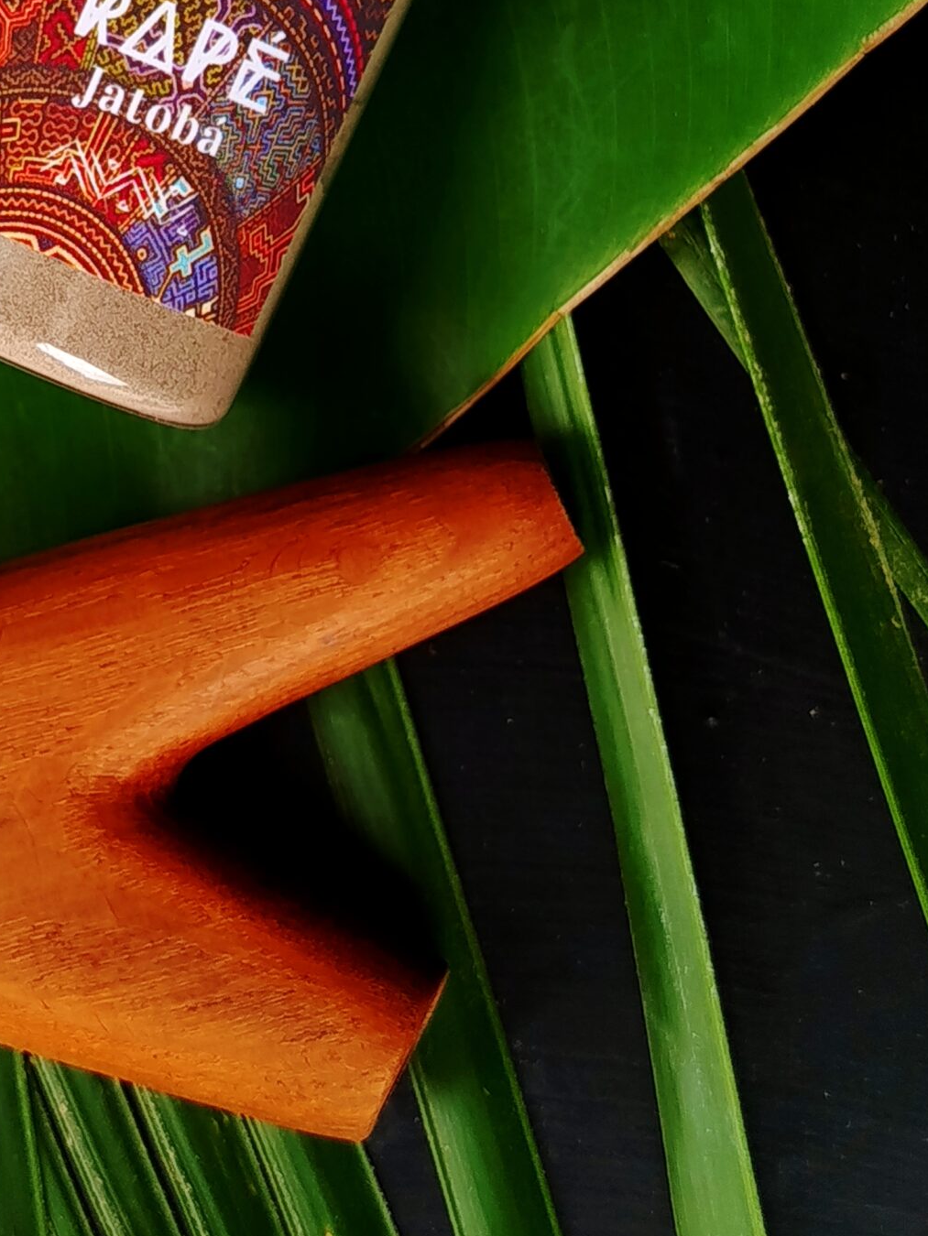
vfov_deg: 21.3
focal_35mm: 91
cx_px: 119
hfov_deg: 16.1
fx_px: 3252
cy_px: 232
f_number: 1.7
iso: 50
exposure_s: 1/215
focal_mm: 5.31
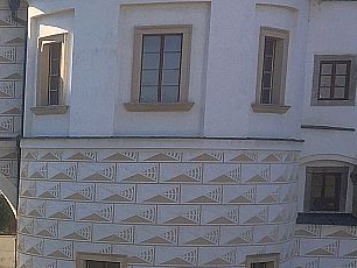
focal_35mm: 97
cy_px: 299
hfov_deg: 18.2
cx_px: -162
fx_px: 1001
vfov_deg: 14.9
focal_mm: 4.15
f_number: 2.2
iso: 32
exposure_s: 1/719
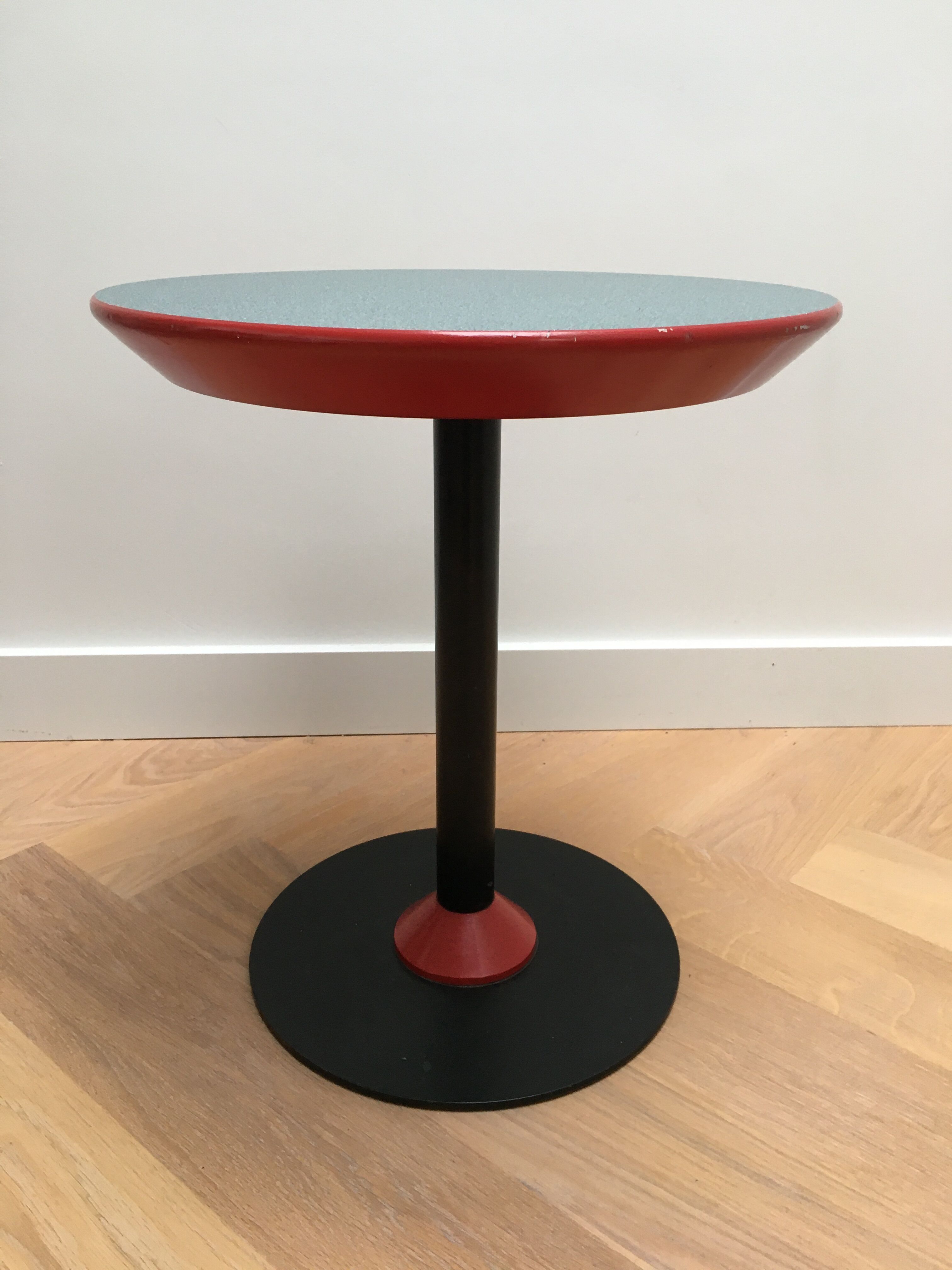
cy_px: 635
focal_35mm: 29
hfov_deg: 48.2
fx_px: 1063
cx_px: 476
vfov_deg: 61.7
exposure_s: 1/33
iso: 80
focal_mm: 4.15
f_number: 2.2
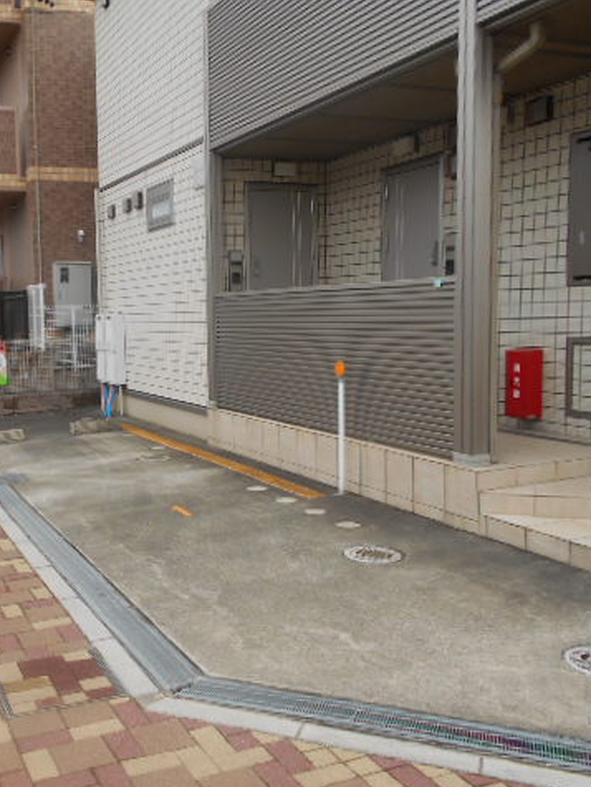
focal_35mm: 35
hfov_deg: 39.7
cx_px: 149
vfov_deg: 52.6
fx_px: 796
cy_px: 396
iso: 80
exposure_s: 1/200
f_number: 3.2
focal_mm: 4.6
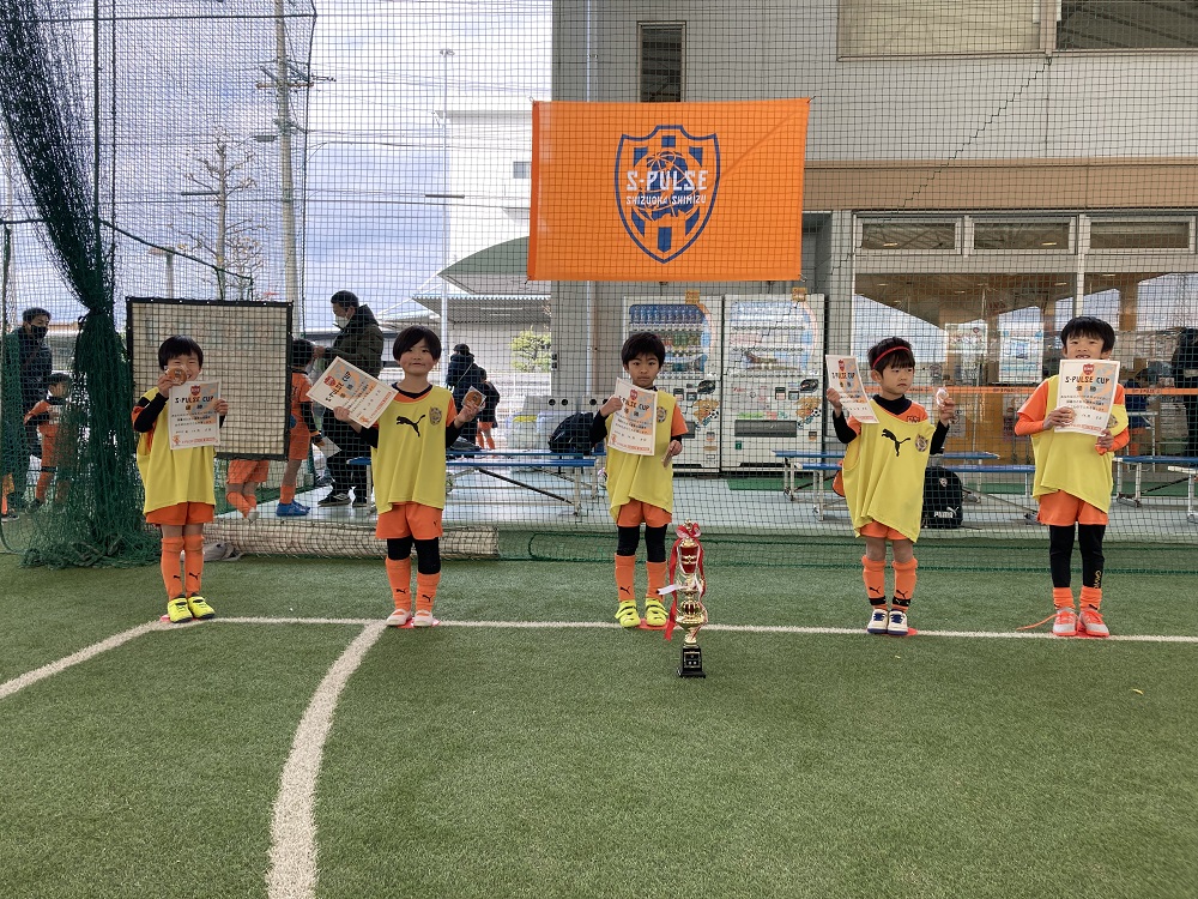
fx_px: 969
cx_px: 599
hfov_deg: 63.4
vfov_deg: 49.7
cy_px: 450
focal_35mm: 28
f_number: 1.8
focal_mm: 3.99
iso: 20
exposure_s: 1/217
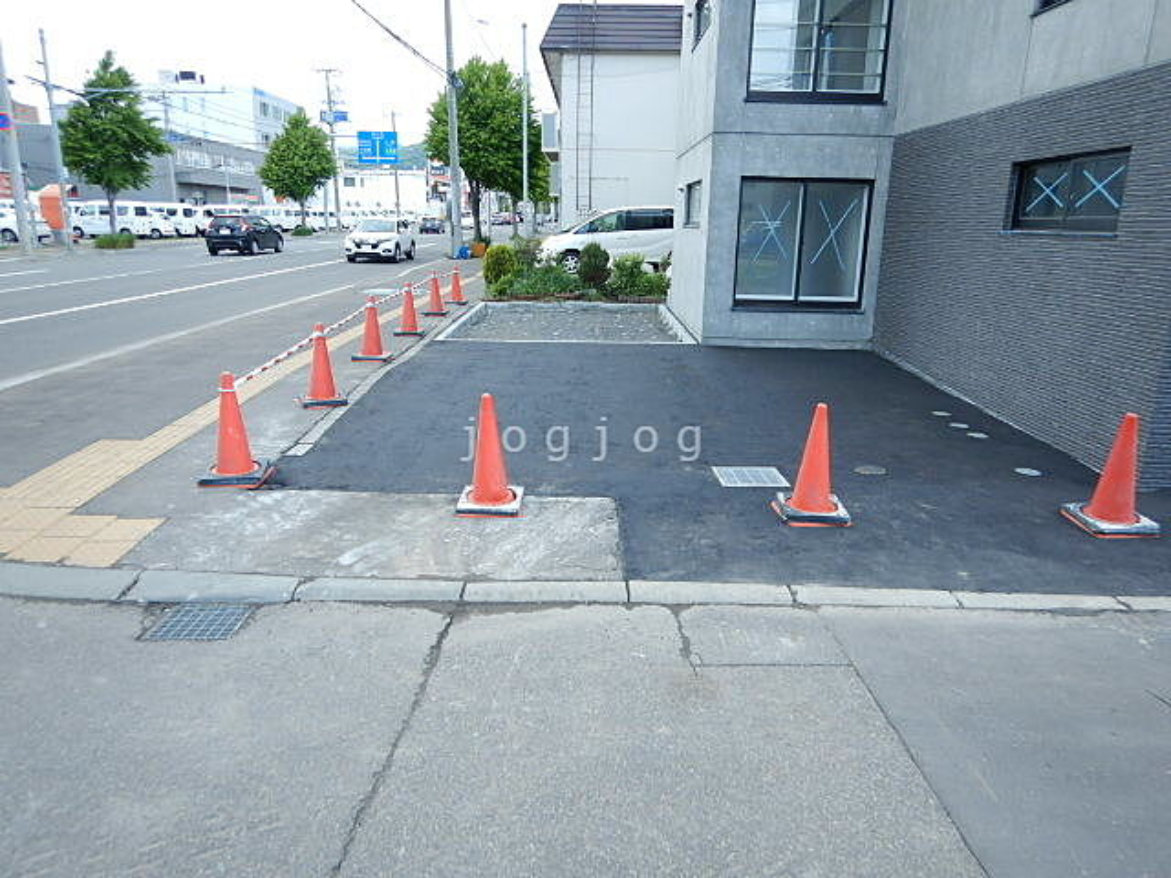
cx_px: 586
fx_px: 812
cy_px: 439
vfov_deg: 56.8
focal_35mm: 24
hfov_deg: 71.6
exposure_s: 1/200
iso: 125
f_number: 2.8
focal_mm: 4.3
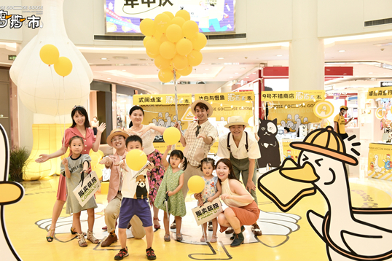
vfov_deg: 34.1
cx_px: 179
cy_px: 141
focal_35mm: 39
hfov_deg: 49.5
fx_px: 424
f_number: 3.2
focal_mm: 35
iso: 500
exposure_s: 1/125
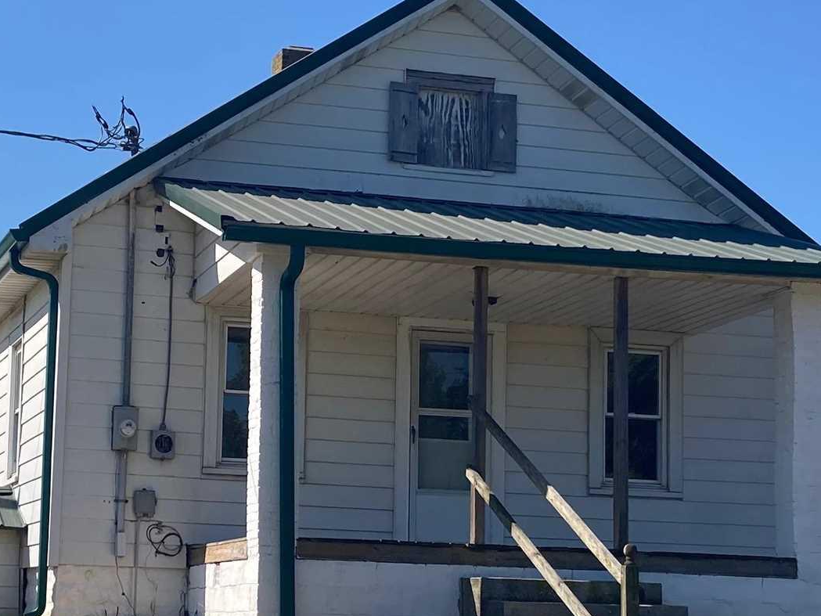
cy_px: 400
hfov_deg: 23.6
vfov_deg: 18.0
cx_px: 221
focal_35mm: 82
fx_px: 1945
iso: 20
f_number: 1.8
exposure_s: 1/2433
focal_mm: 3.99
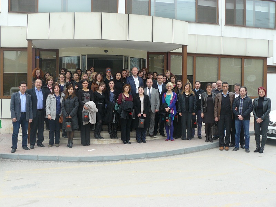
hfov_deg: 51.4
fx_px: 287
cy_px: 104
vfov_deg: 39.7
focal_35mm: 36
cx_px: 138
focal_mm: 6
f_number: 4
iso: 100
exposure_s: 1/200
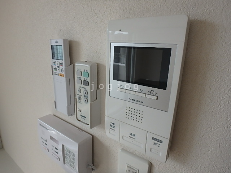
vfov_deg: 63.4
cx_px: 116
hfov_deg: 79.0
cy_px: 86
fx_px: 140
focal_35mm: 21
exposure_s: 1/100
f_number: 3.5
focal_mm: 3.7
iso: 125
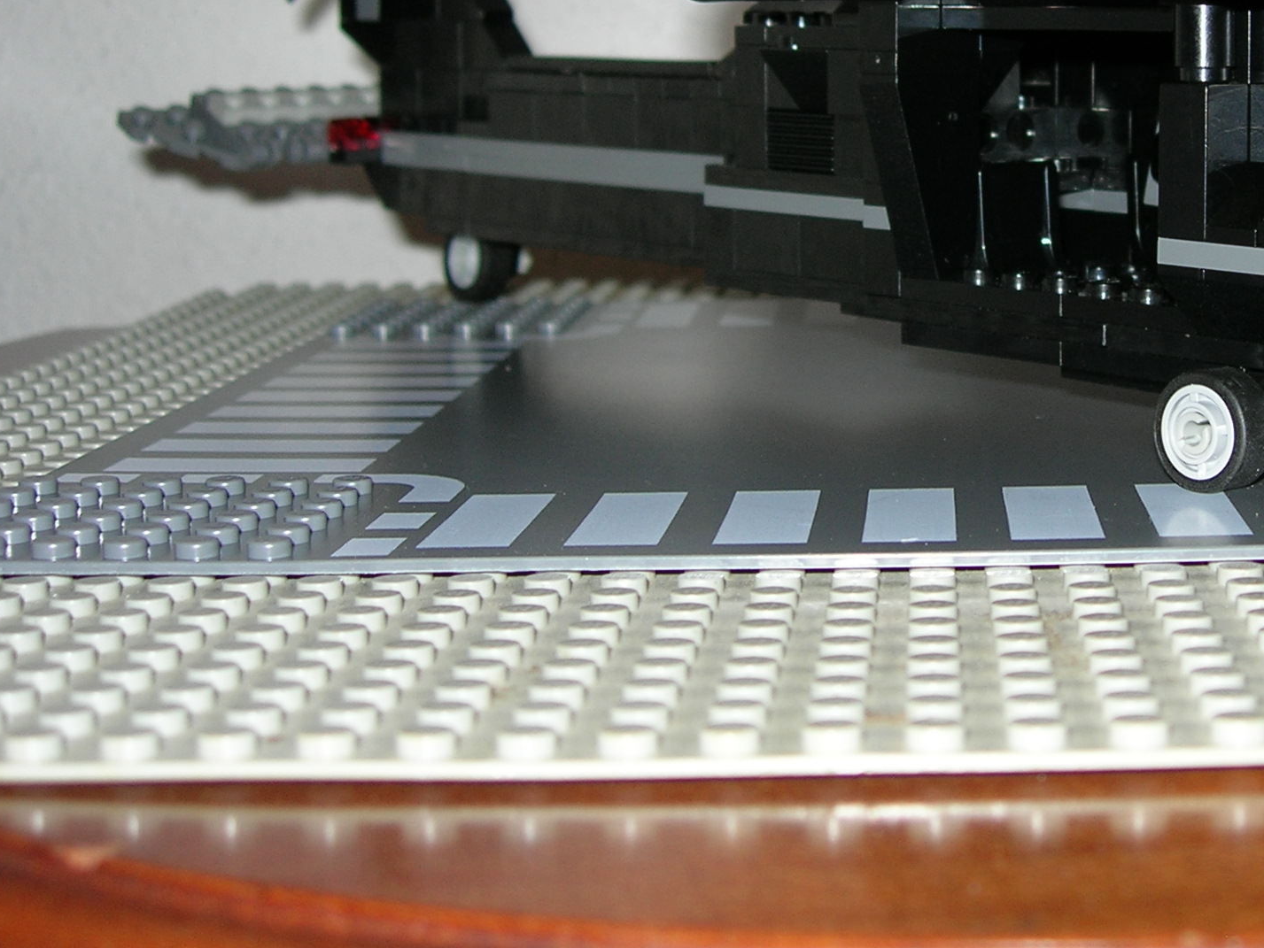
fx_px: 2520
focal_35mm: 69
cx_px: 1066
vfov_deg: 21.0
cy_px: 180
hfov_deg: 27.4
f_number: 2.8
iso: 64
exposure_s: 1/60.1
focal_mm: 7.8
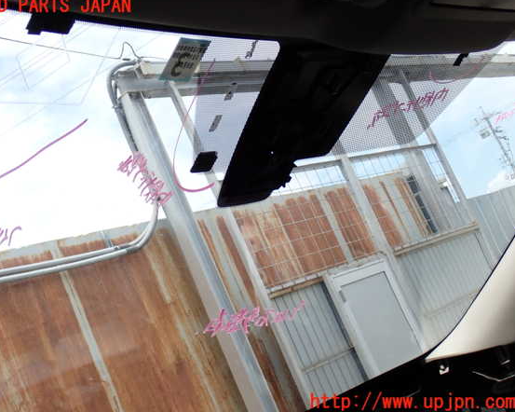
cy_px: 204
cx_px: 241
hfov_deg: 35.4
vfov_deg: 28.6
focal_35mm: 53
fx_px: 808
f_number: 4.5
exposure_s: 1/250
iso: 100
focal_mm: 9.01
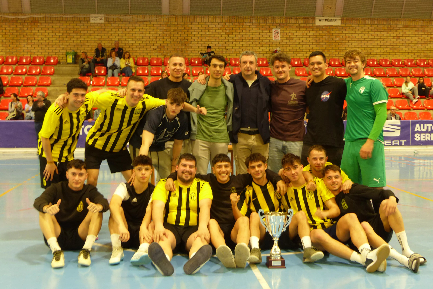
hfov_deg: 38.2
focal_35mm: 52
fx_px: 625
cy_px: 152
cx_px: 215
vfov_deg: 26.0
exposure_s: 1/8
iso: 100
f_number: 2.8
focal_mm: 8.4
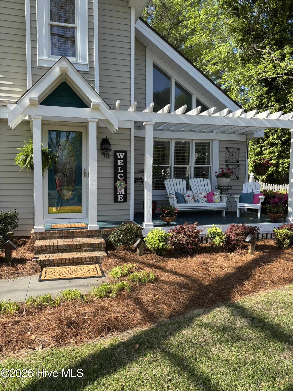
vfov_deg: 67.3
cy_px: 196
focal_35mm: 26
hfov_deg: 53.1
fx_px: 293
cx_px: 146
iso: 50
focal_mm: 5.96
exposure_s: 1/961
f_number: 1.6
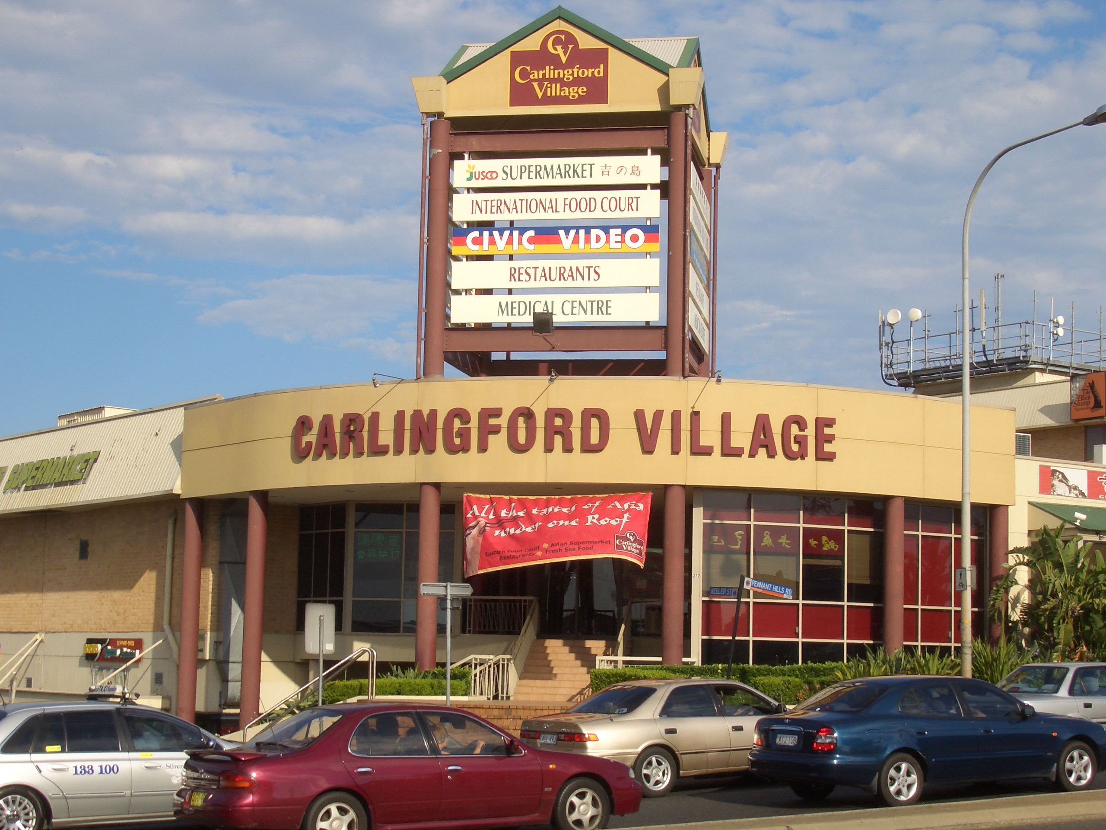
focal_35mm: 62
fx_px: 1981
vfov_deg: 23.7
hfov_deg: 31.2
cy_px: 415
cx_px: 553
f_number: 5.6
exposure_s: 1/400
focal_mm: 10.2
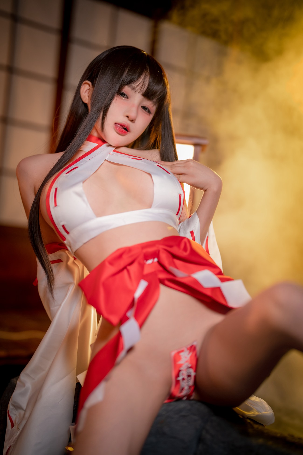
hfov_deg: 27.0
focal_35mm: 50
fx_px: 631
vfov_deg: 39.6
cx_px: 152
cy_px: 228
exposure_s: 1/80
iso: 640
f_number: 1.4
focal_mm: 50
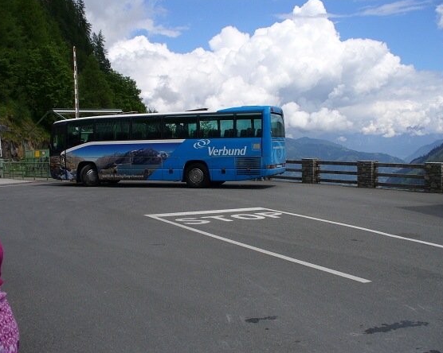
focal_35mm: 39
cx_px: 235
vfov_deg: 38.2
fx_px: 511
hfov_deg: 46.8
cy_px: 176
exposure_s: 1/500
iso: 80
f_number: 5.6
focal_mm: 6.1
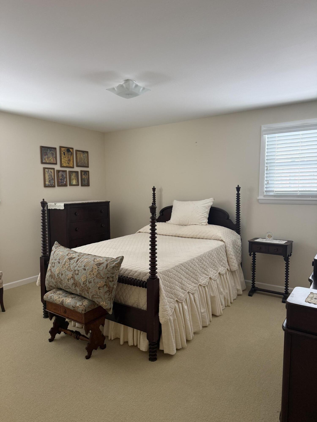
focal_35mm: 24
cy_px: 211
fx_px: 293
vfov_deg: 71.6
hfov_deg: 56.8
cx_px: 158
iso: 160
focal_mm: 6.76
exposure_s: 1/60
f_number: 1.78
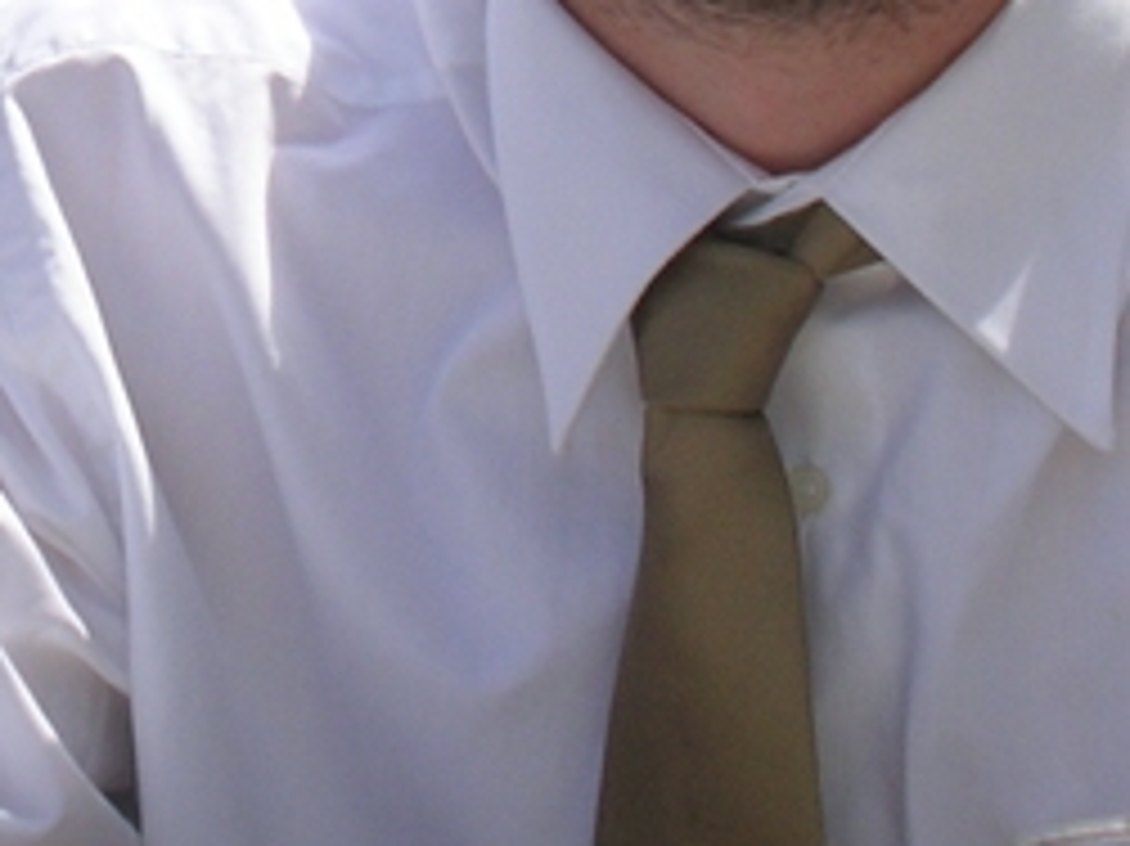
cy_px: -495
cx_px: -77
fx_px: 5514
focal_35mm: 169
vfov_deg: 8.5
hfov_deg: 11.5
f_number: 3.7
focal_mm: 8.8
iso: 50
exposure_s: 1/338
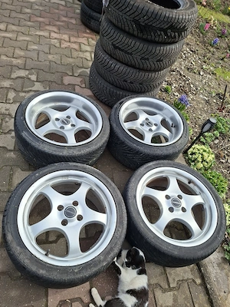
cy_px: 154
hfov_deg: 58.9
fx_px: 204
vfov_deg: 73.9
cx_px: 115
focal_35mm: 23
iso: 50
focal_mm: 5.54
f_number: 1.8
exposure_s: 1/1250
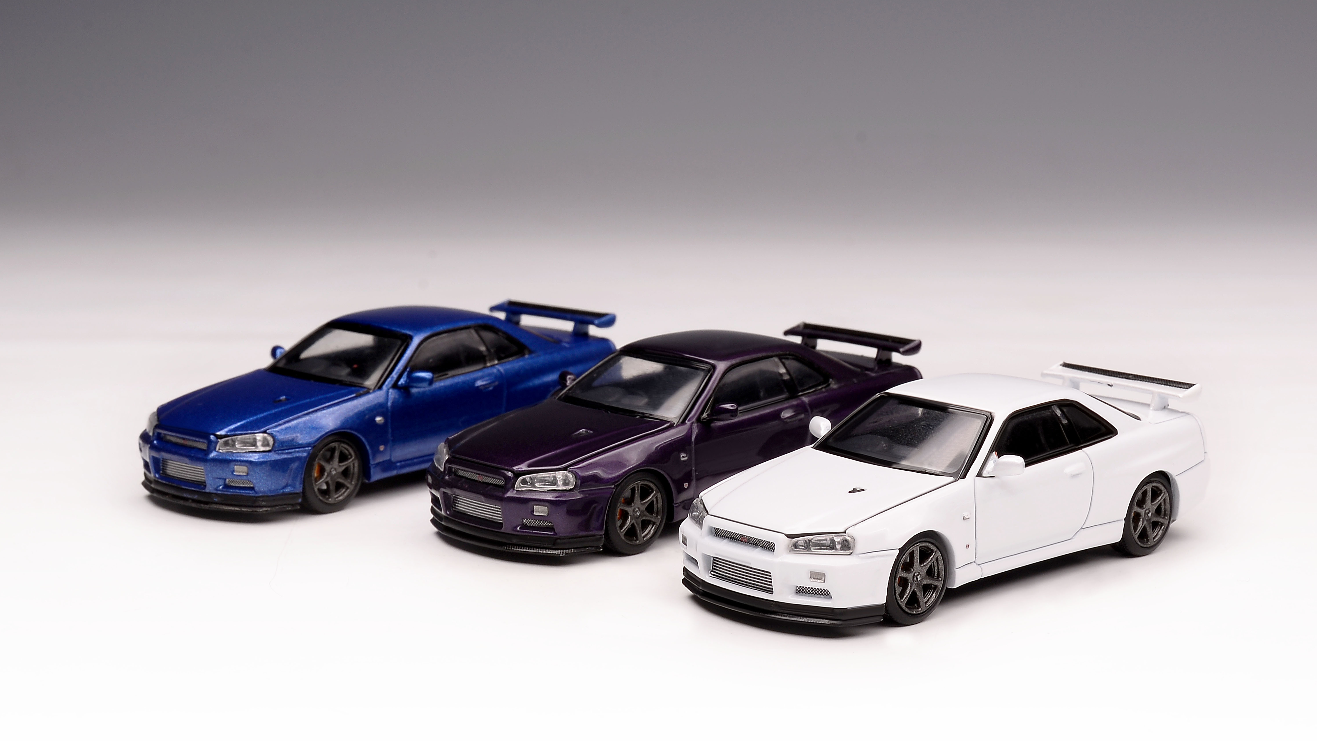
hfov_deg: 54.0
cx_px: 658
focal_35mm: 37
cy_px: 354
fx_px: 1292
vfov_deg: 32.0
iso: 100
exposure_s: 10
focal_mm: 35
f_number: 16
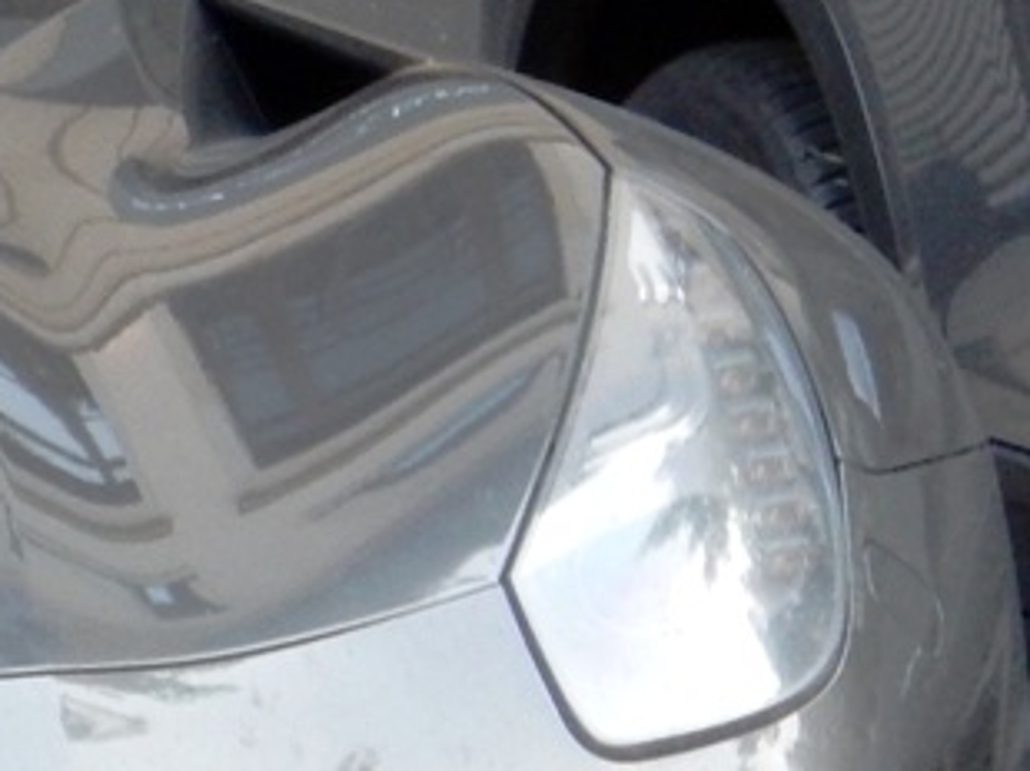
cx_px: -1065
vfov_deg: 2.7
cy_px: 219
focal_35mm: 557
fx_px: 16561
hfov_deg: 3.5
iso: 280
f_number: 5.6
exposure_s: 1/30
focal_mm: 20.9
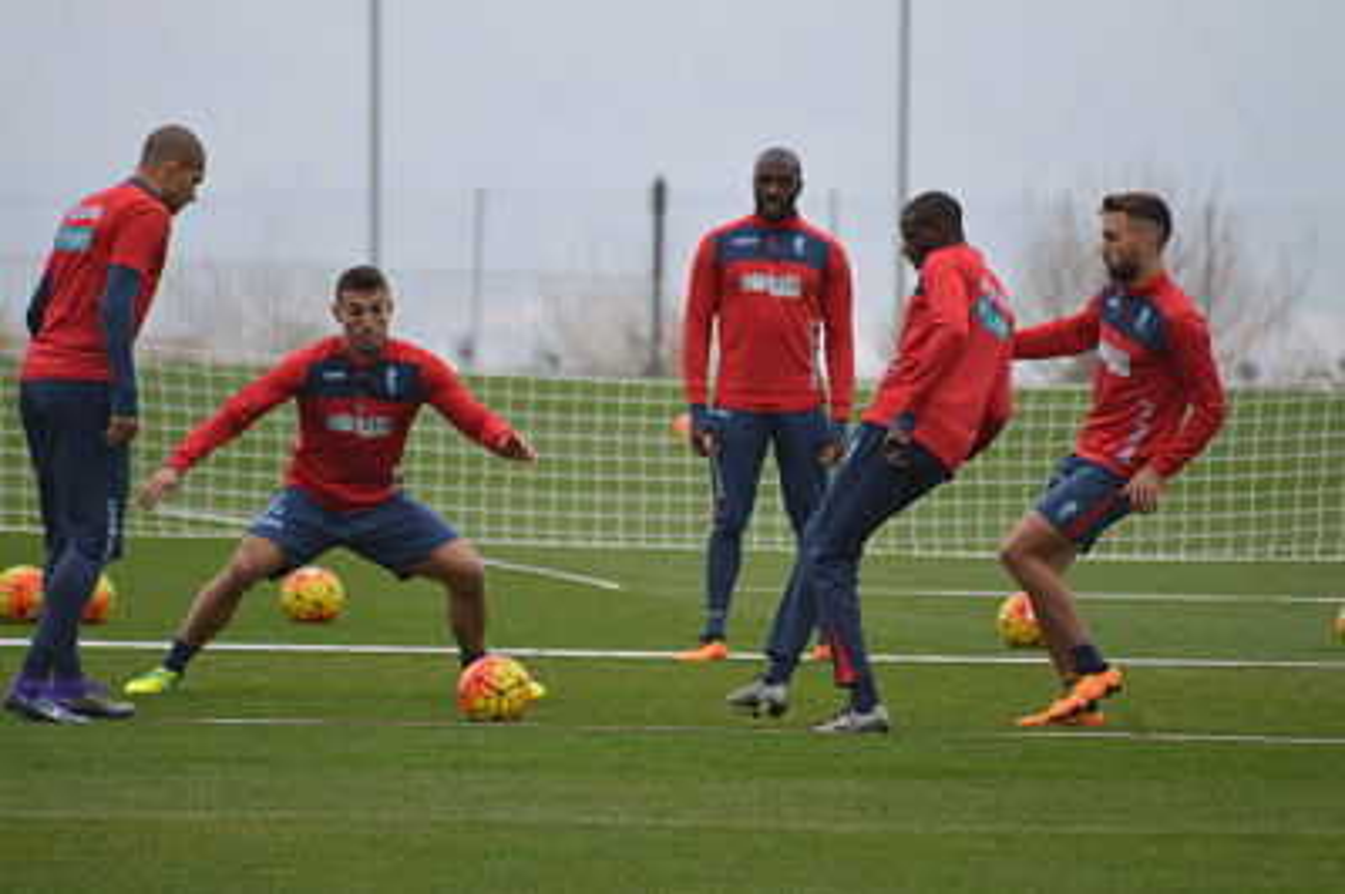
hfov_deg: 4.6
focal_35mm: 450
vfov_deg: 3.0
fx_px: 16798
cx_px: 672
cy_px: 447
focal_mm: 300
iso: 800
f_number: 5.6
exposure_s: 1/500
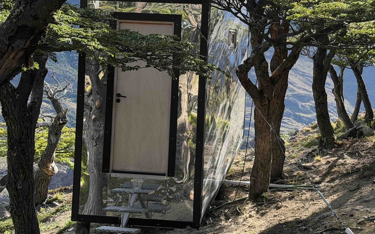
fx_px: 797
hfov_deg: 26.1
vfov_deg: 16.6
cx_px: 285
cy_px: 50
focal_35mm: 78
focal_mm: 6.76
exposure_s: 1/1795
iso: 100
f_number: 1.78
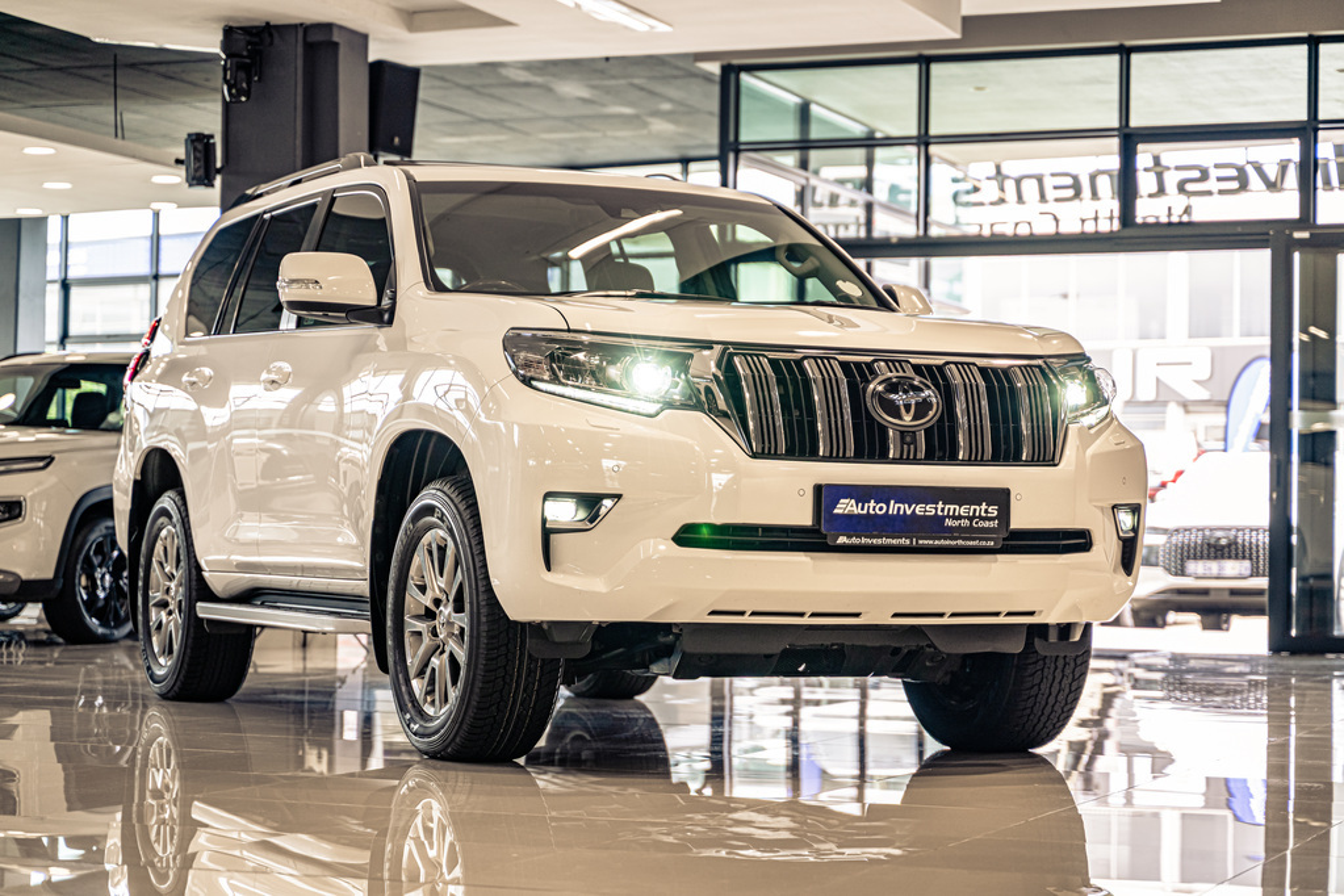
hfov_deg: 27.0
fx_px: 2800
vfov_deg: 18.2
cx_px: 672
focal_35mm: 75
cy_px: 448
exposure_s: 1/200
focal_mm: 75
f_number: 2.8
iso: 320
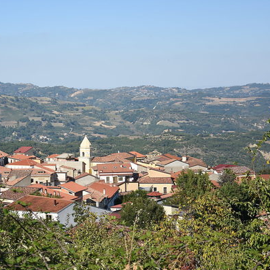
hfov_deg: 19.9
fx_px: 765
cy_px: 135
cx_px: 75
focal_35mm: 87
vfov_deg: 20.0
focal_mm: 45
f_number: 5
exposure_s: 1/640
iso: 100
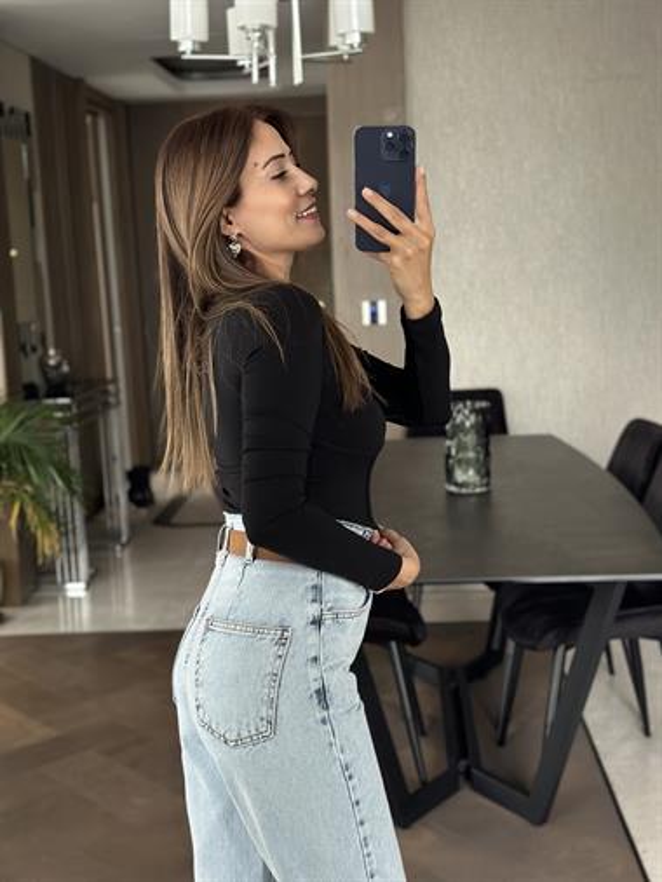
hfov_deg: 30.3
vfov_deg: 39.6
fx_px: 1223
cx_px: 331
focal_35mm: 48
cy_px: 441
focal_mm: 6.86
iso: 500
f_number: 1.78
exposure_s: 1/40
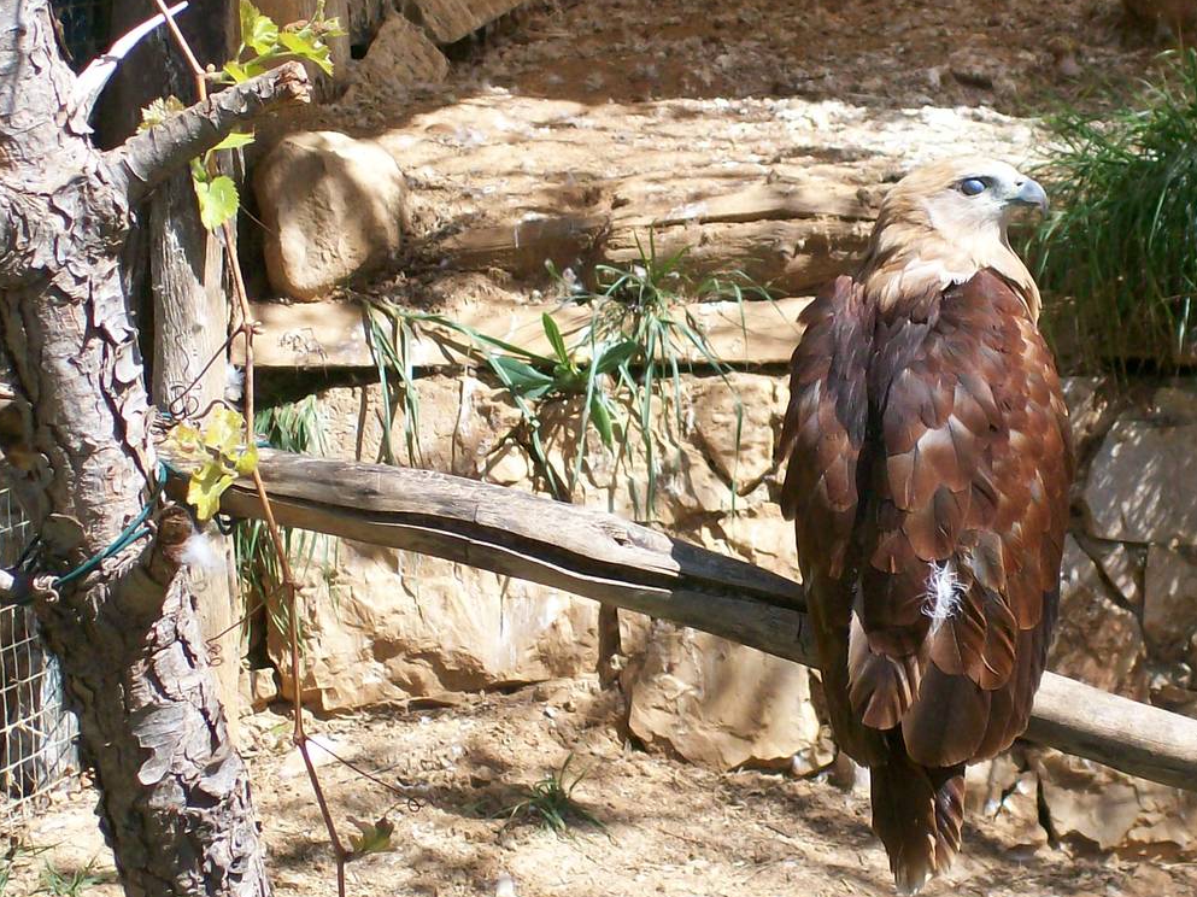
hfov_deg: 11.3
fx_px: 6015
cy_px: 440
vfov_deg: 8.5
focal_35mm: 174
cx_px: 954
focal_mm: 18
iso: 80
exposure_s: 1/282
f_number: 4.8
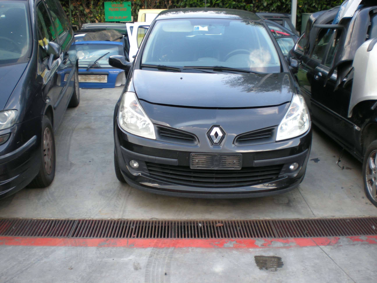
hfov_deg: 49.0
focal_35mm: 38
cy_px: 142
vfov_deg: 37.7
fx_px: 414
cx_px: 188
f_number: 3.1
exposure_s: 1/56.2
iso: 64
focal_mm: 6.3
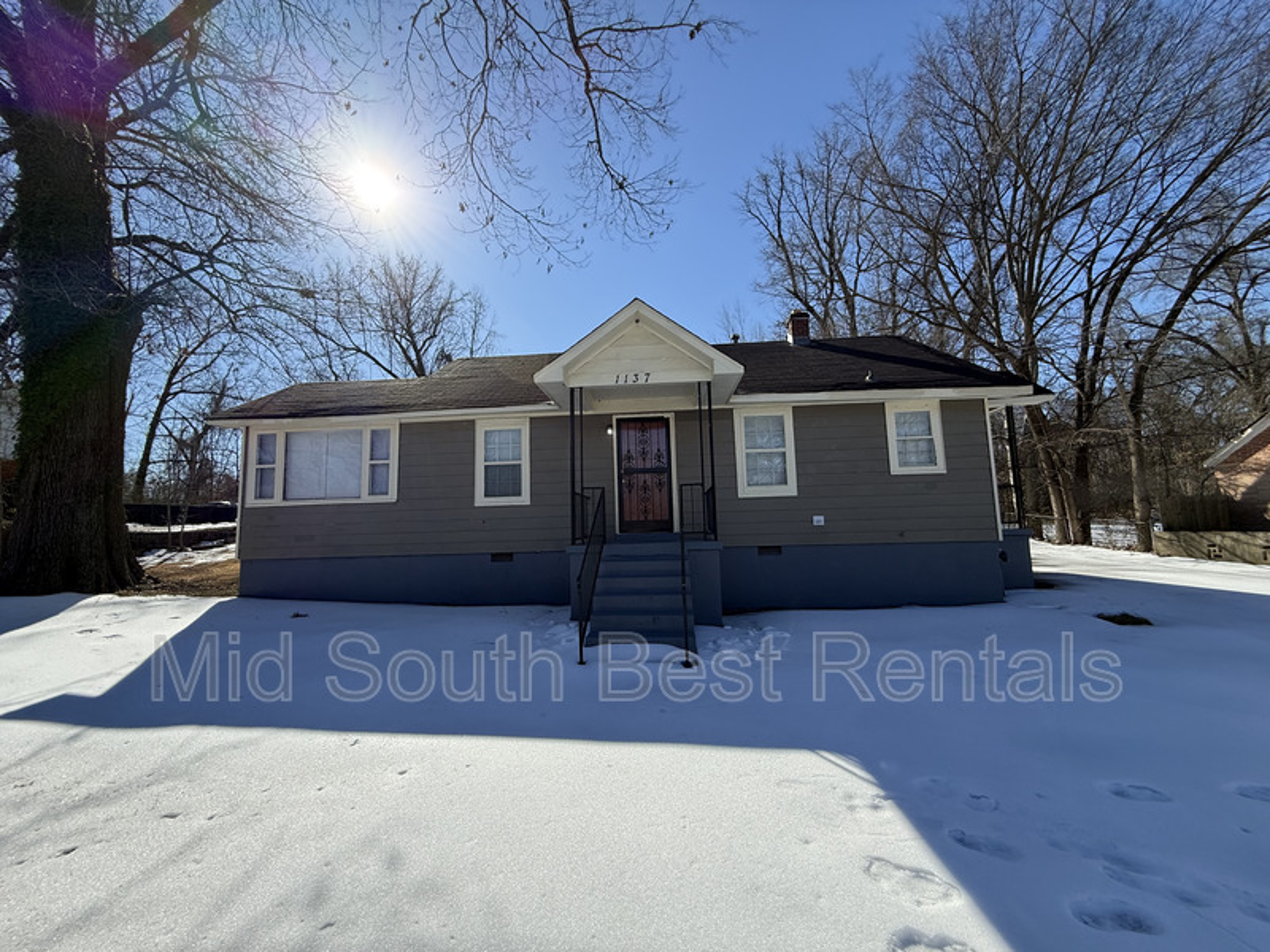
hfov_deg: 102.1
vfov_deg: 85.7
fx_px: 514
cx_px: 635
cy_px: 476
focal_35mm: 14
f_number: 2.2
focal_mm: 2.22
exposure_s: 1/1698
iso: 64
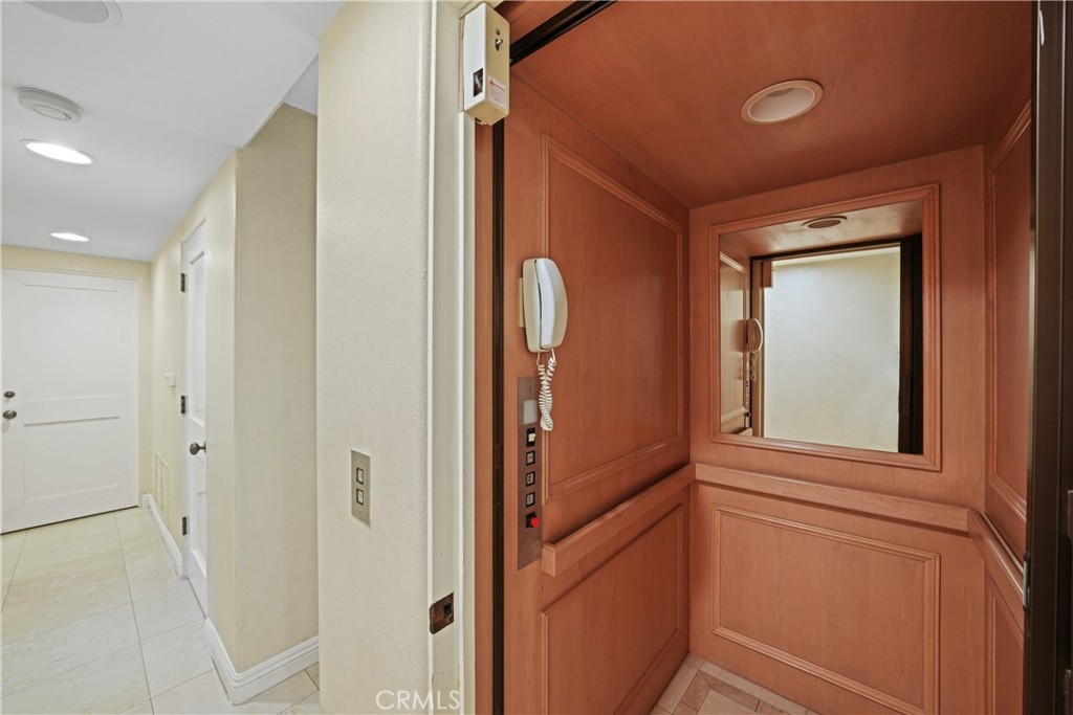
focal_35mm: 13
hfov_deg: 108.3
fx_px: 388
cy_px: 358
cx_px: 536
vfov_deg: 85.4
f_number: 8
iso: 400
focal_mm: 13
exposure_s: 1
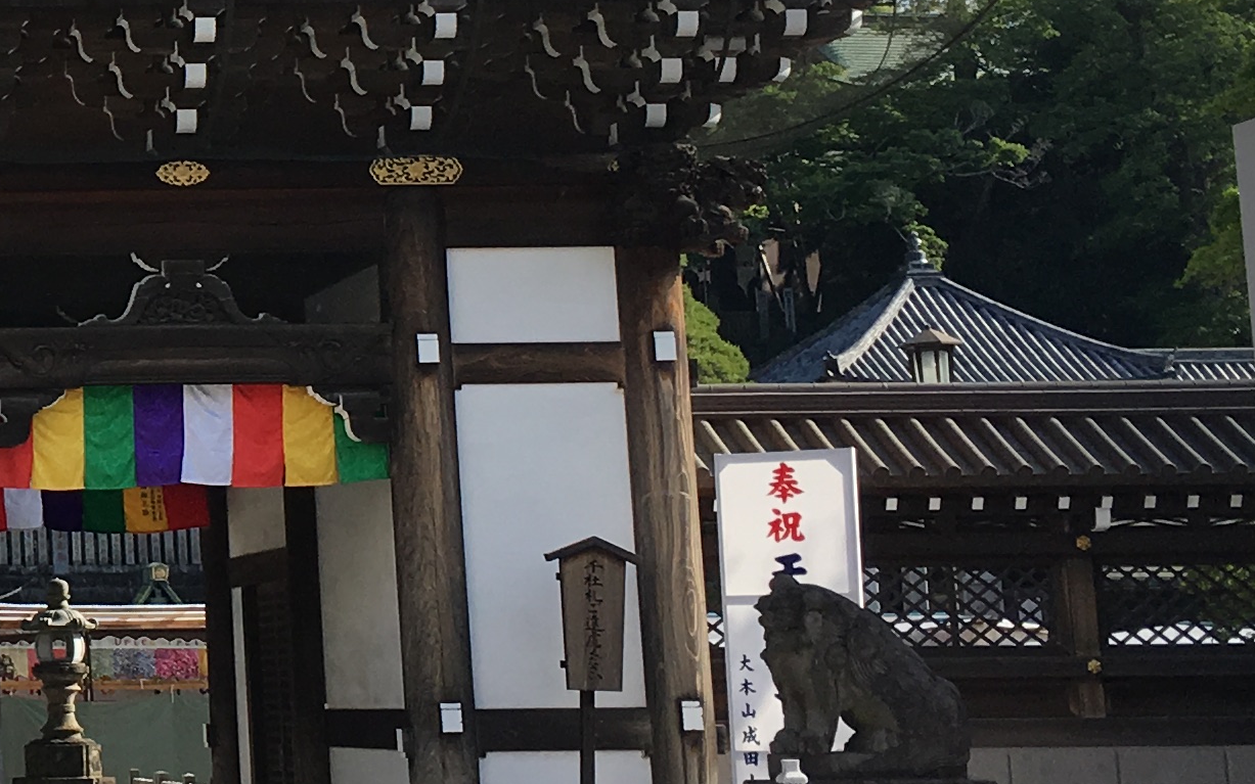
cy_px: 126
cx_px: -442
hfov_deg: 18.9
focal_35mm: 101
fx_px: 3455
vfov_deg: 12.9
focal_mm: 4.15
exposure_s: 1/884
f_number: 2.2
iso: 25
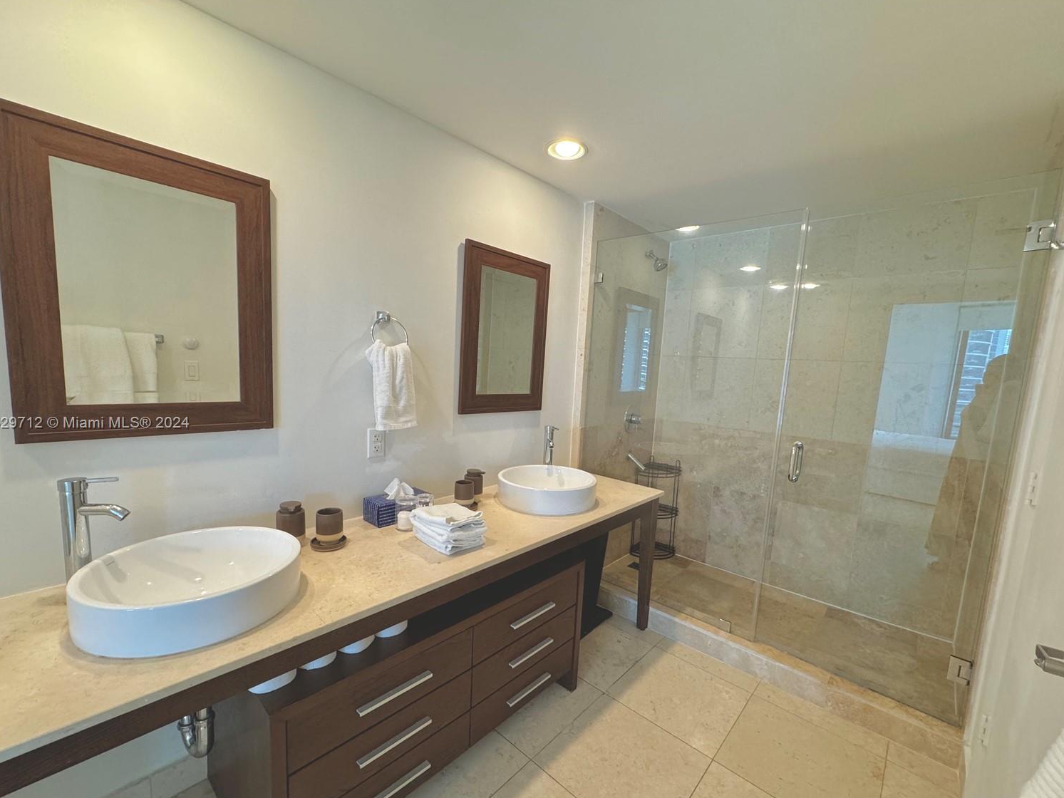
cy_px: 424
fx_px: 461
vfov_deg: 81.7
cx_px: 532
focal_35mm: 15
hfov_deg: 98.2
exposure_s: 1/120
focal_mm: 2.22
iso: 250
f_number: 2.2
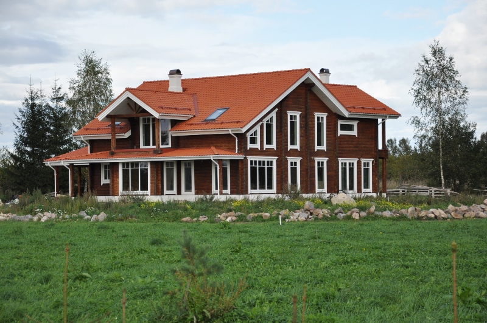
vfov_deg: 13.8
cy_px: 162
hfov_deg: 20.6
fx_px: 1337
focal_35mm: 99
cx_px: 244
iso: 500
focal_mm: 66
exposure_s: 1/1600
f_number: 5.3
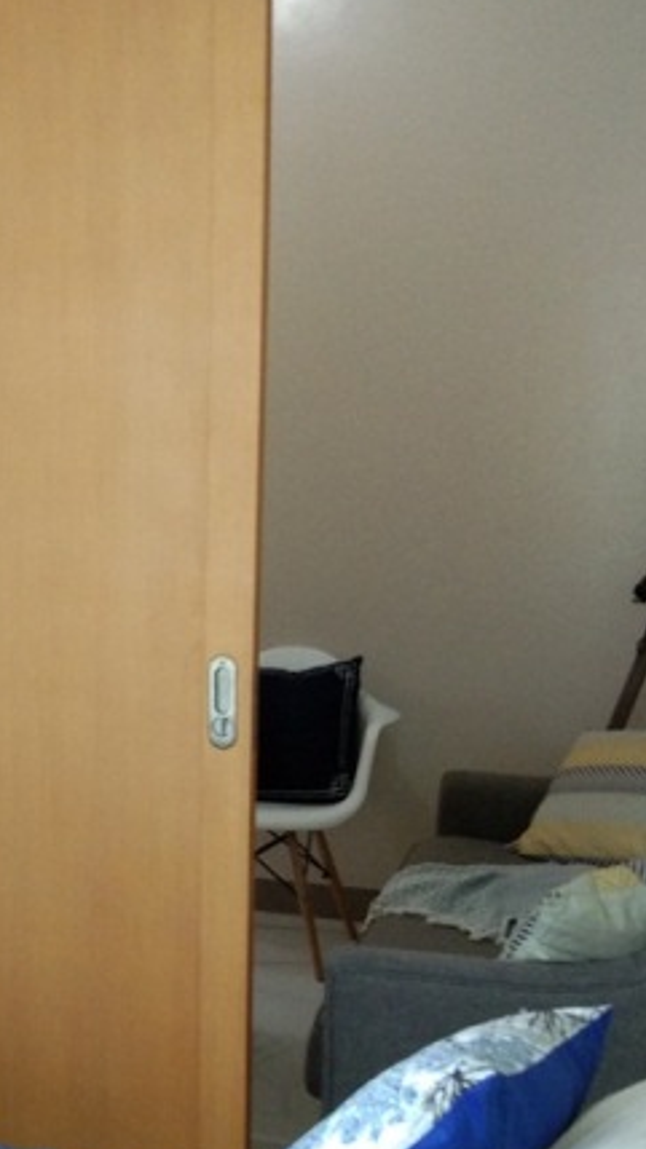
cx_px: -115
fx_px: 1920
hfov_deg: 18.2
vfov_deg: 33.1
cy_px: 747
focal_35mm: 63
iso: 200
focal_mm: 3.69
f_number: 2.2
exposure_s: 1/25
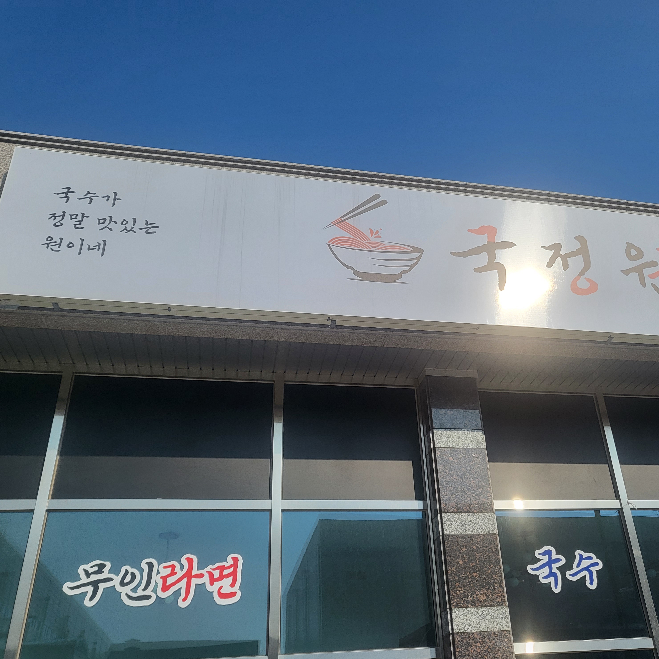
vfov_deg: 52.5
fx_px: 668
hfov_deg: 52.3
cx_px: 388
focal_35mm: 31
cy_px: 333
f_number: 1.8
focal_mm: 4.25
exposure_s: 1/4900
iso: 50
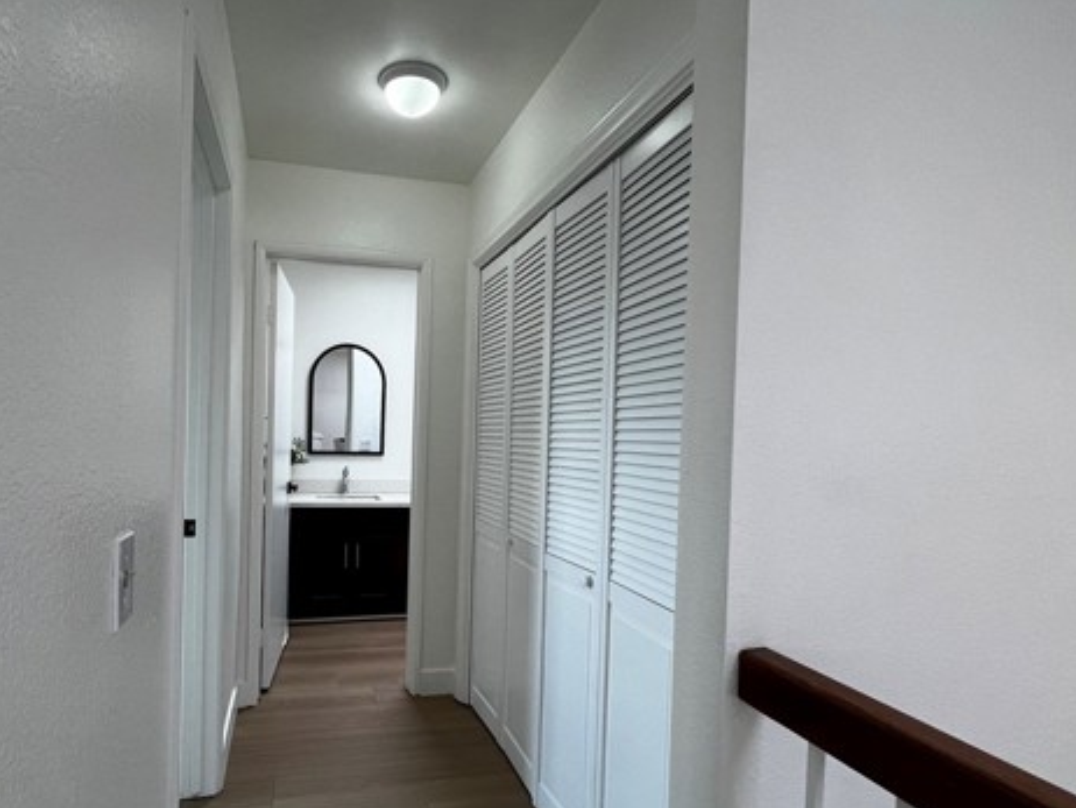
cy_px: 445
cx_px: 417
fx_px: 560
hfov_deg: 86.3
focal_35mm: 18
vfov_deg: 71.5
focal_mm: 1.57
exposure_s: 1/120
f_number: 1.8
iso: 80
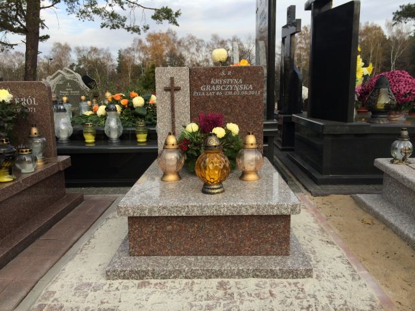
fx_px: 360
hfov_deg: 60.0
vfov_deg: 46.8
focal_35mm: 30
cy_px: 156
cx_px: 208
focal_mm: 4.12
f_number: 2.2
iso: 32
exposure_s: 1/746
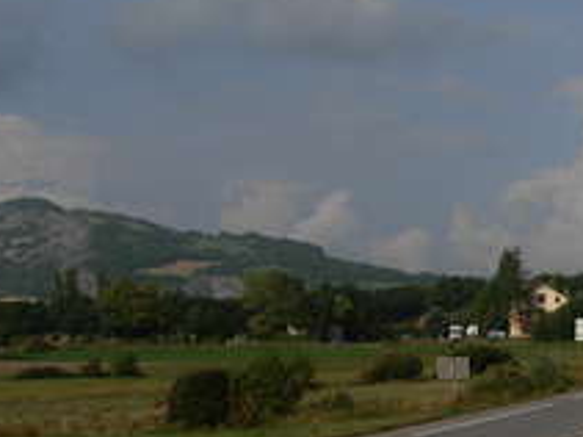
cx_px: 564
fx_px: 1818
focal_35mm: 108
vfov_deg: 13.7
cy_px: 249
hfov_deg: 17.8
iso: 79
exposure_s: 1/1367
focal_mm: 6.3
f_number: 4.9
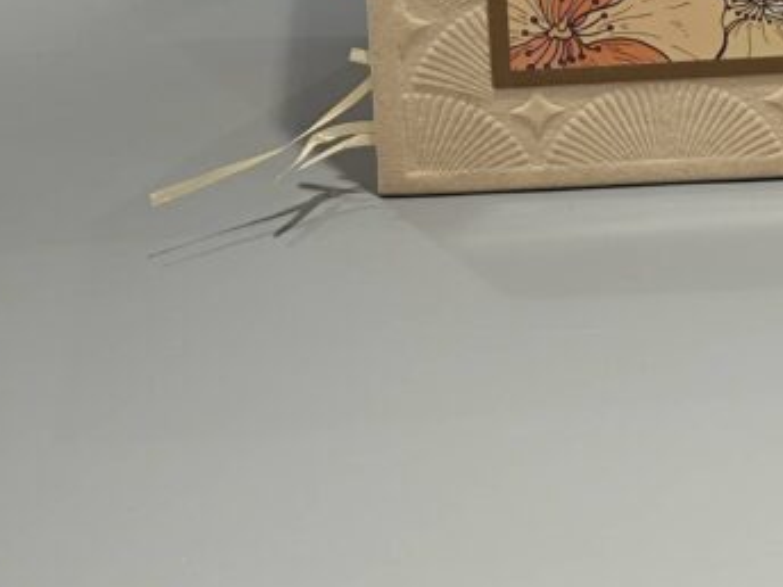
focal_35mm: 255
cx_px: 1038
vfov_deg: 5.8
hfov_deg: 7.7
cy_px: -339
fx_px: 5768
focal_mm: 10.1
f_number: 2
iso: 160
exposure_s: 1/100
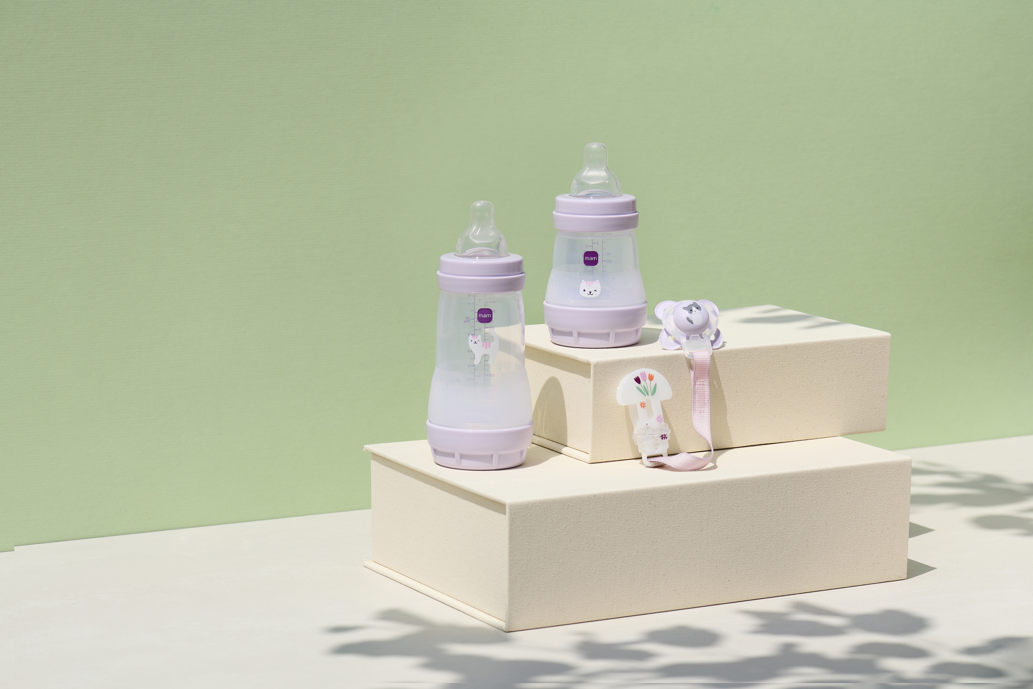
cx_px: 516
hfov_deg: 19.5
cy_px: 344
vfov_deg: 13.0
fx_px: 3013
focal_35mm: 105
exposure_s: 1/1250
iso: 200
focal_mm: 105
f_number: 11
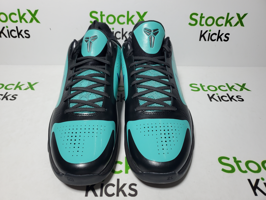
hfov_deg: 67.3
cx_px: 133
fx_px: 200
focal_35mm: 26
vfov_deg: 53.1
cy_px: 100
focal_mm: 4.3
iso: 50
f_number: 1.5
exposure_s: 1/492
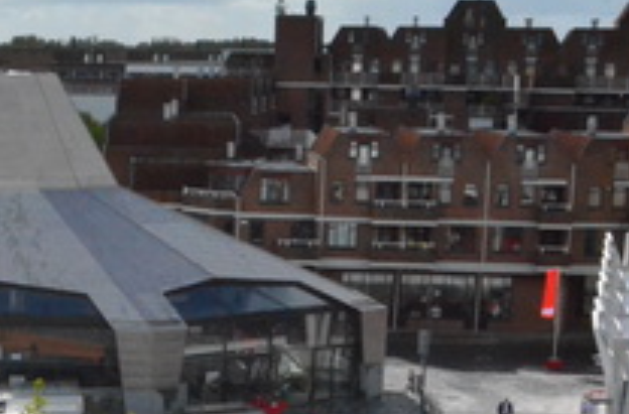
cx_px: -70
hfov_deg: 24.3
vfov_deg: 17.3
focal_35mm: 78
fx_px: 1358
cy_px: 267
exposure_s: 1/2000
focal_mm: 18
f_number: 22
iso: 6400
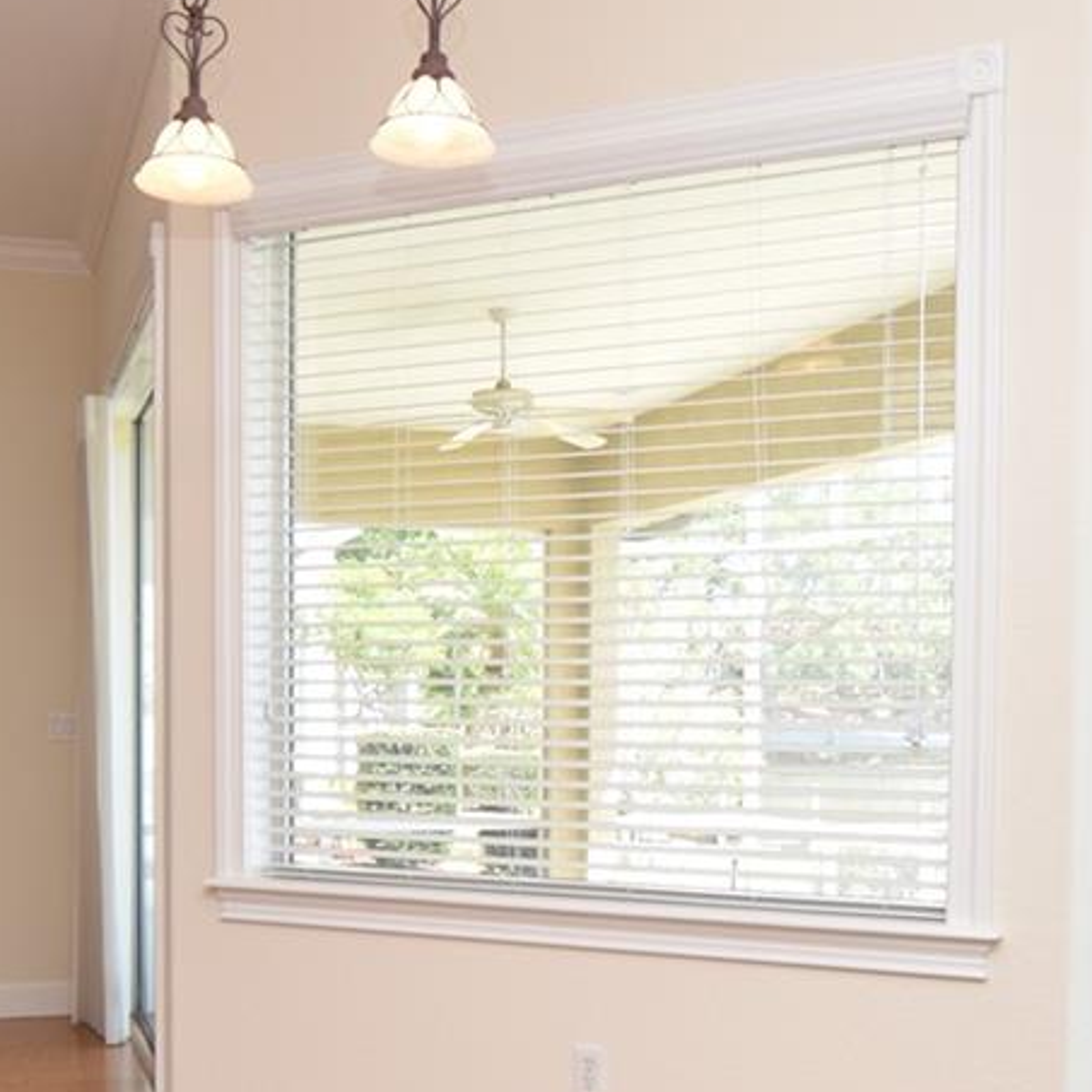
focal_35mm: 45
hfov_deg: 37.6
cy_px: 783
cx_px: 550
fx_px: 1606
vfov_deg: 36.9
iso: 200
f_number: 4.5
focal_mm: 10
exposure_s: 1/80
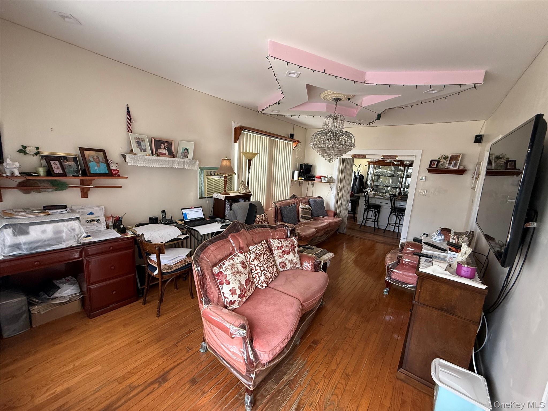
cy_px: 206
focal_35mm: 14
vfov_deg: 85.7
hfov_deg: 102.1
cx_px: 274
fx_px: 222
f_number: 2.2
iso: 200
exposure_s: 1/99
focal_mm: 2.22
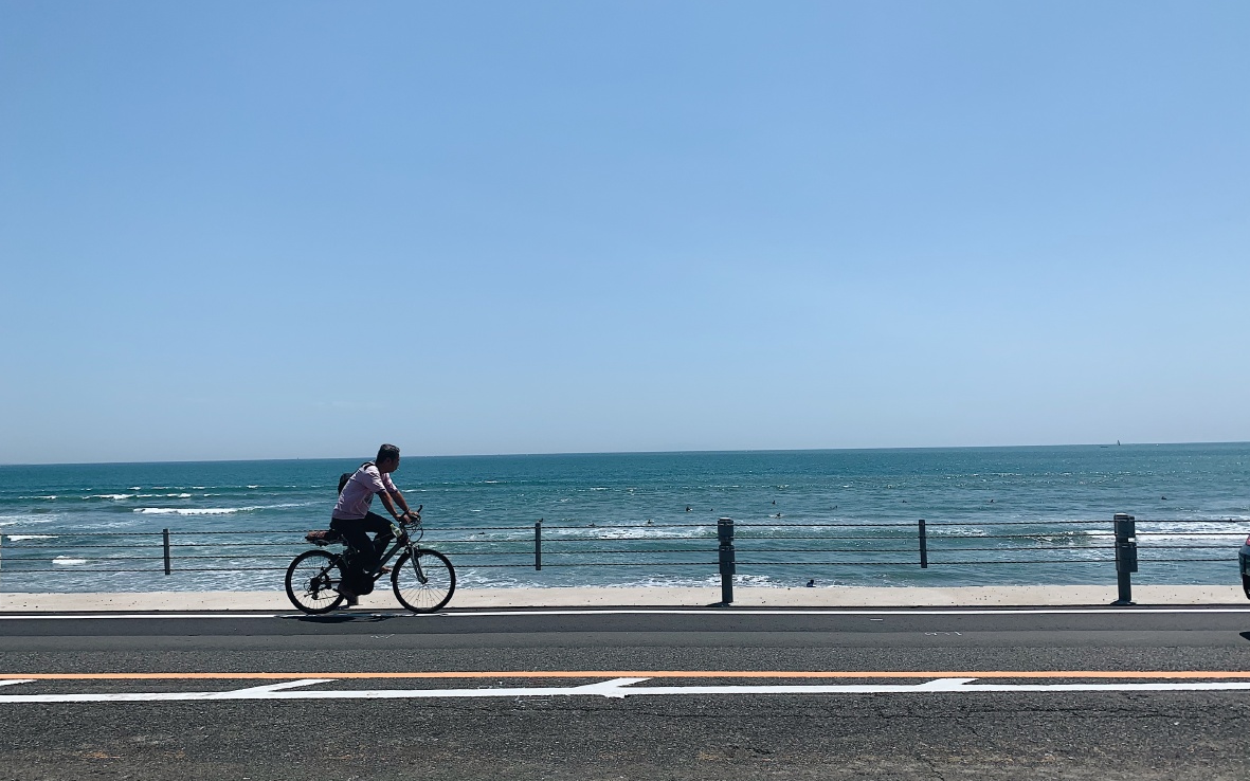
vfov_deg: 44.5
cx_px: 618
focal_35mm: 28
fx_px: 954
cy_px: 419
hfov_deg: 66.5
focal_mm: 4.25
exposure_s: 1/4274
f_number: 1.8
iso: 25
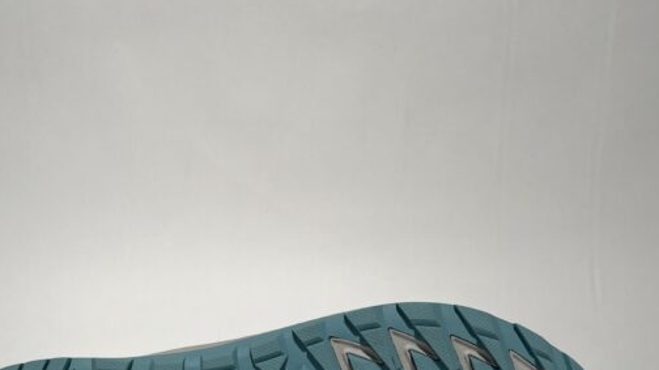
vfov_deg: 25.1
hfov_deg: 45.4
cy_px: 380
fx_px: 786
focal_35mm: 45
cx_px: 284
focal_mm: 5.1
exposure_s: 1/723
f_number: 1.6
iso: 50
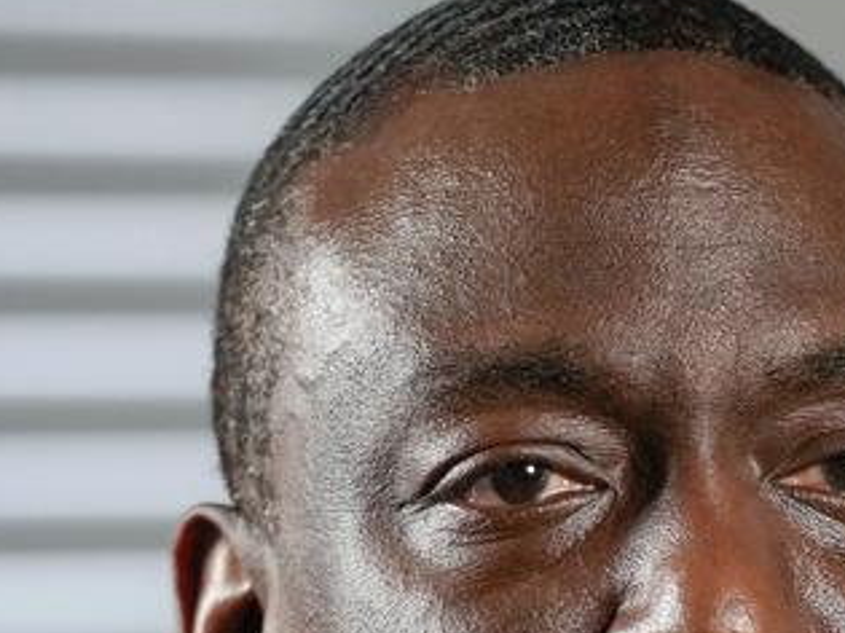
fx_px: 10688
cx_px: 1272
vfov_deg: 3.4
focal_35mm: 438
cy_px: 838
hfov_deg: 4.5
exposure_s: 1/250
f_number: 3.5
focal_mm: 140
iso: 2500
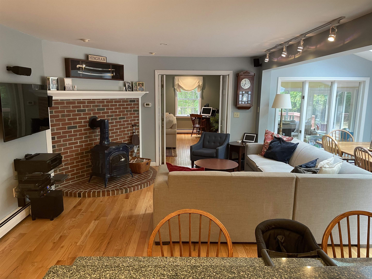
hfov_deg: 67.3
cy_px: 140
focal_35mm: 26
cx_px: 186
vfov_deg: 53.1
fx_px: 279
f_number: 1.6
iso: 160
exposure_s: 1/60
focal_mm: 4.2
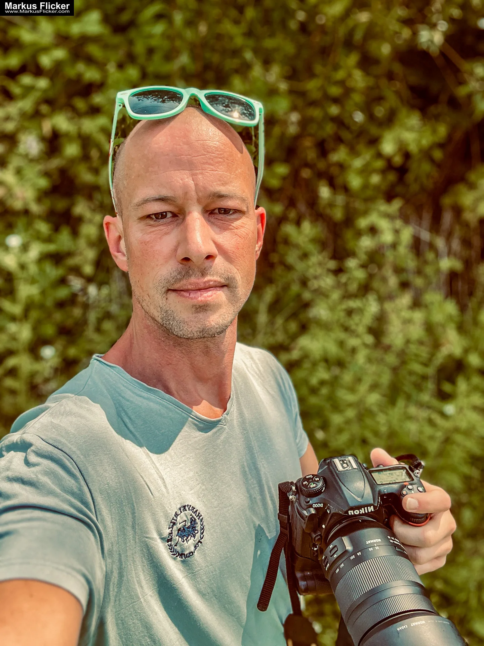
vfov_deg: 60.0
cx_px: 242
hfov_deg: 46.8
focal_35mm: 30
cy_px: 323
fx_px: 559
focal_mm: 2.71
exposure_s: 1/440
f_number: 2.2
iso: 32
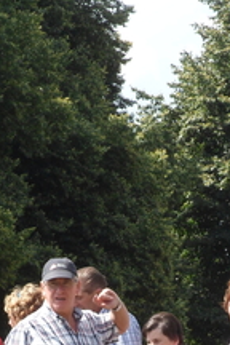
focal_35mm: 237
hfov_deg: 5.8
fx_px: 2271
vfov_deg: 8.6
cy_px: 347
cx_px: 126
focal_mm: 15.4
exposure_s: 1/250
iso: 80
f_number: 4.4
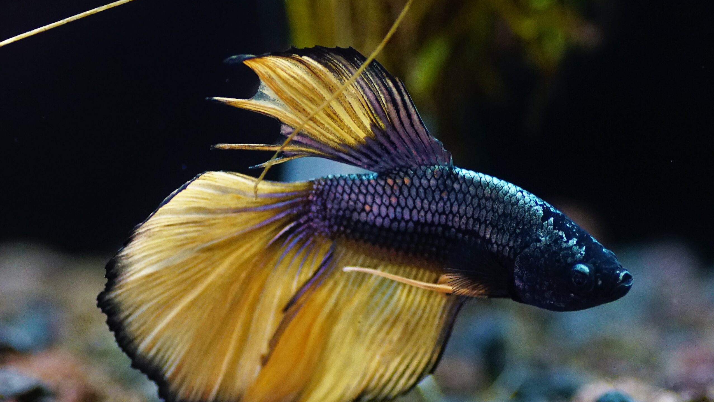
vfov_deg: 8.5
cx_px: 358
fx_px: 2688
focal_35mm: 142
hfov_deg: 15.1
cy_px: 234
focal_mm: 90
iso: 2500
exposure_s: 1/250
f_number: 2.8
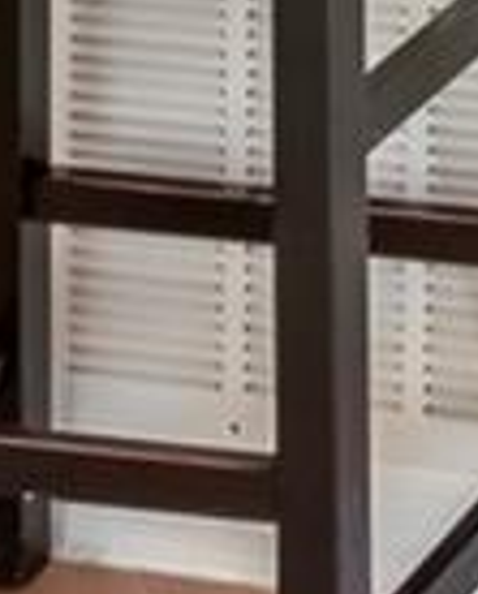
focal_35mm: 211
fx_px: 3726
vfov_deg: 7.4
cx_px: 1490
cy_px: -1507
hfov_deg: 6.6
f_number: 9
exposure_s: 1/3
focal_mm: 13
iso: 250
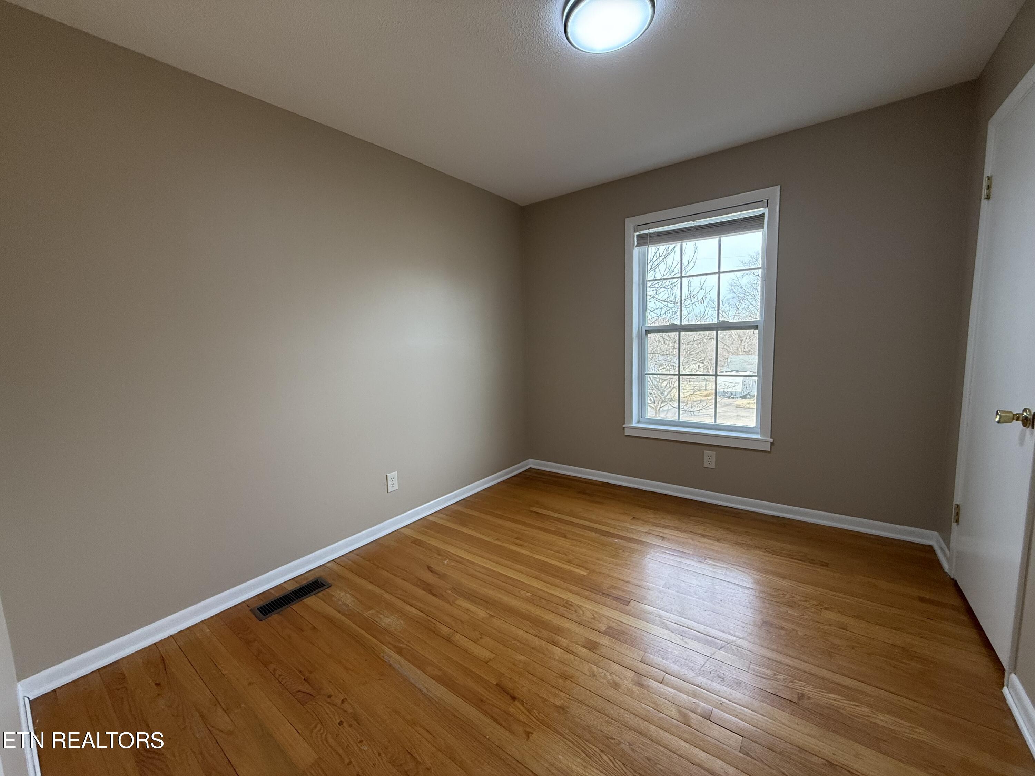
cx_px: 518
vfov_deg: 85.7
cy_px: 388
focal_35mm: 14
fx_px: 419
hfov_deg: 102.1
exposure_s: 1/120
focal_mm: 2.22
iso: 160
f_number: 2.2
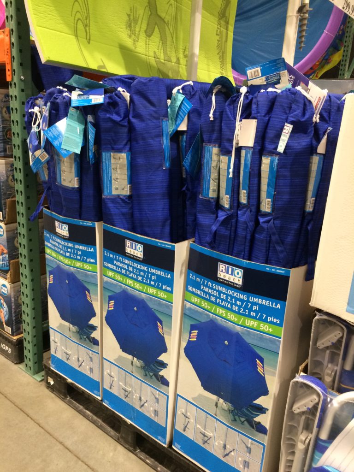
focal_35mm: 29
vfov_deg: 61.7
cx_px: 177
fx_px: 395
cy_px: 236
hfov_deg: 48.2
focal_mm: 4.15
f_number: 2.2
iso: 200
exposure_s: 1/33
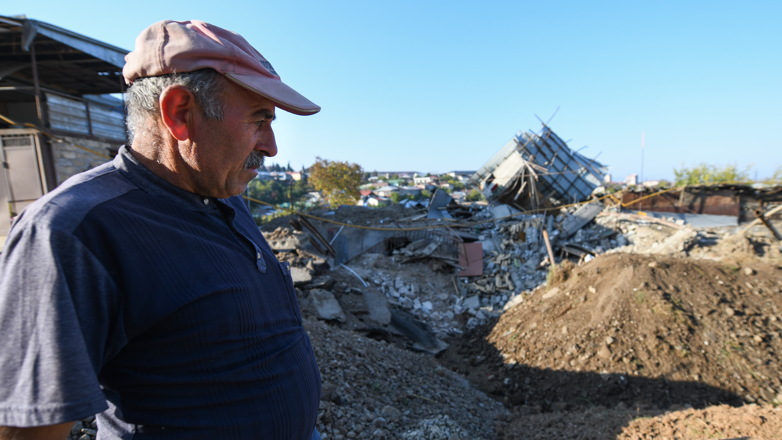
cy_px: 236
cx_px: 396
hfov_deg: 103.0
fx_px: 311
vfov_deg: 70.4
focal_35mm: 15
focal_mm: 14
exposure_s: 1/800
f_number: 4
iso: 160
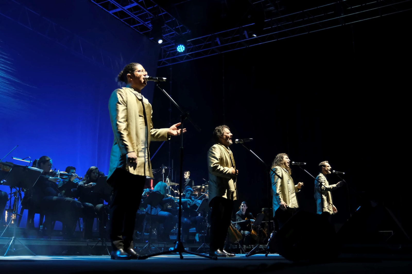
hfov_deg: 48.5
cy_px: 137
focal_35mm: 40
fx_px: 458
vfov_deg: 33.4
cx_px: 206
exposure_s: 1/125
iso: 2500
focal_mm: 26.6
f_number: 2.8
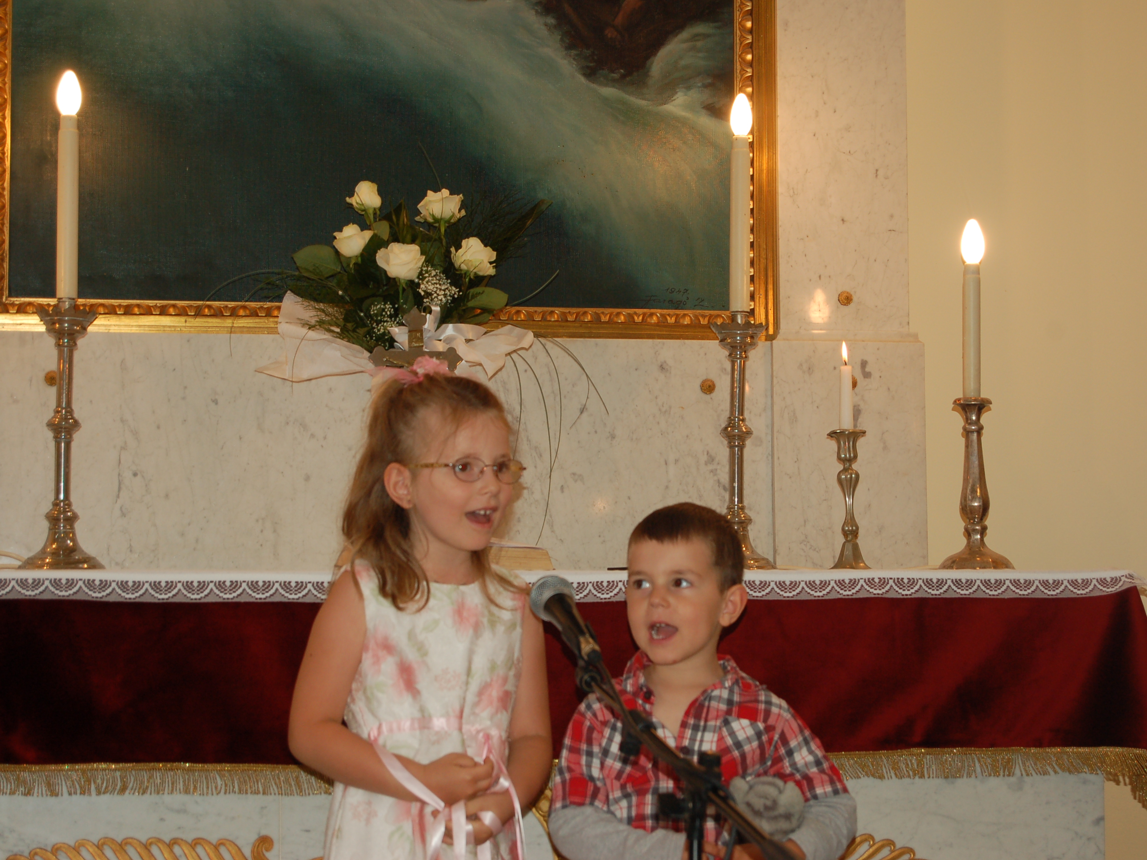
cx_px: 581
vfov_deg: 16.5
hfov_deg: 21.9
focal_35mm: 90
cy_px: 430
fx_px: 2967
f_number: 5.6
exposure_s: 1/60
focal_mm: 55
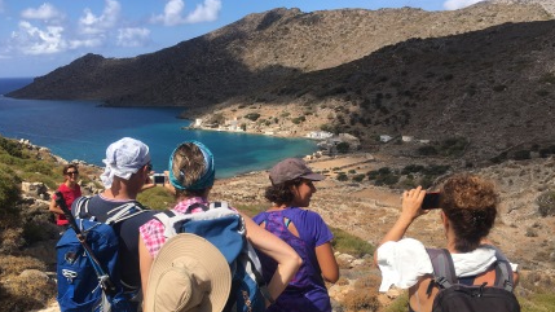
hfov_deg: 59.5
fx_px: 485
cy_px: 197
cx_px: 278
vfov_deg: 35.4
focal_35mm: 33
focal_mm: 4.15
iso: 25
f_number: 2.2
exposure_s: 1/1709
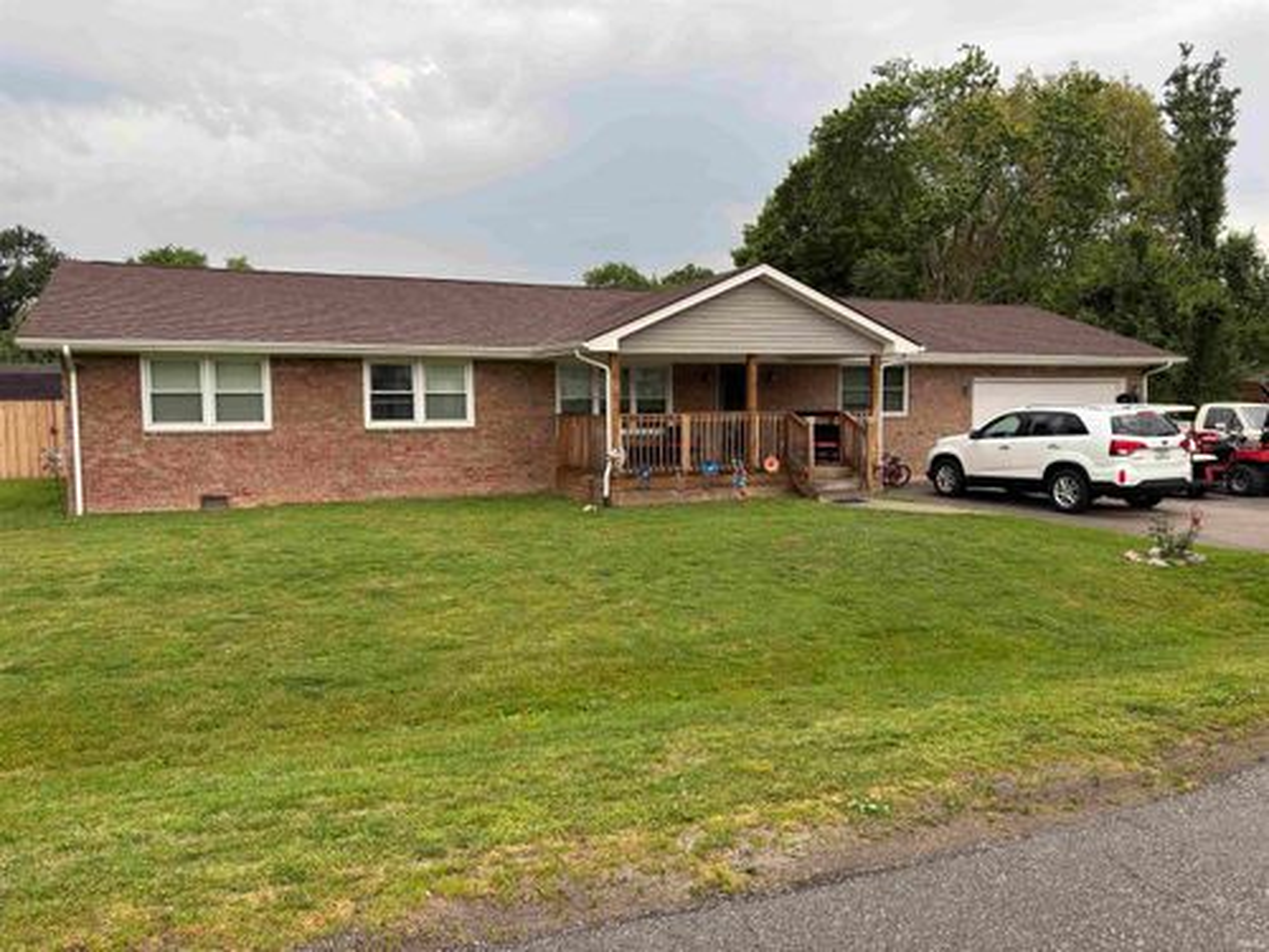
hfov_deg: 67.3
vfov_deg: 53.1
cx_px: 634
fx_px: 953
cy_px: 476
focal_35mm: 26
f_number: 1.6
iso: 50
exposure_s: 1/502
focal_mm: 5.96
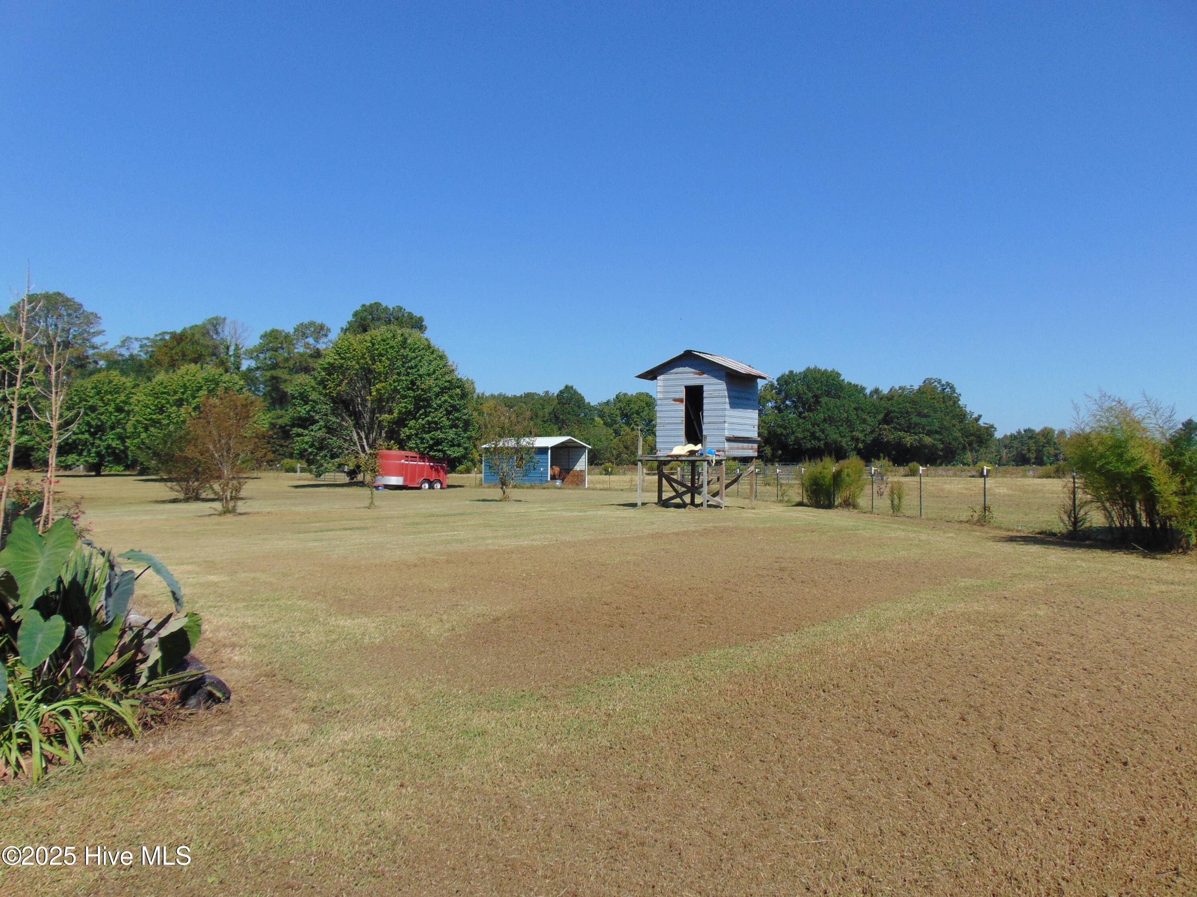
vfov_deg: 54.9
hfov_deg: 69.4
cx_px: 598
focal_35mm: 25
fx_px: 864
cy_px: 448
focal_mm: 4.5
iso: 80
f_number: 7.7
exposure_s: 1/320
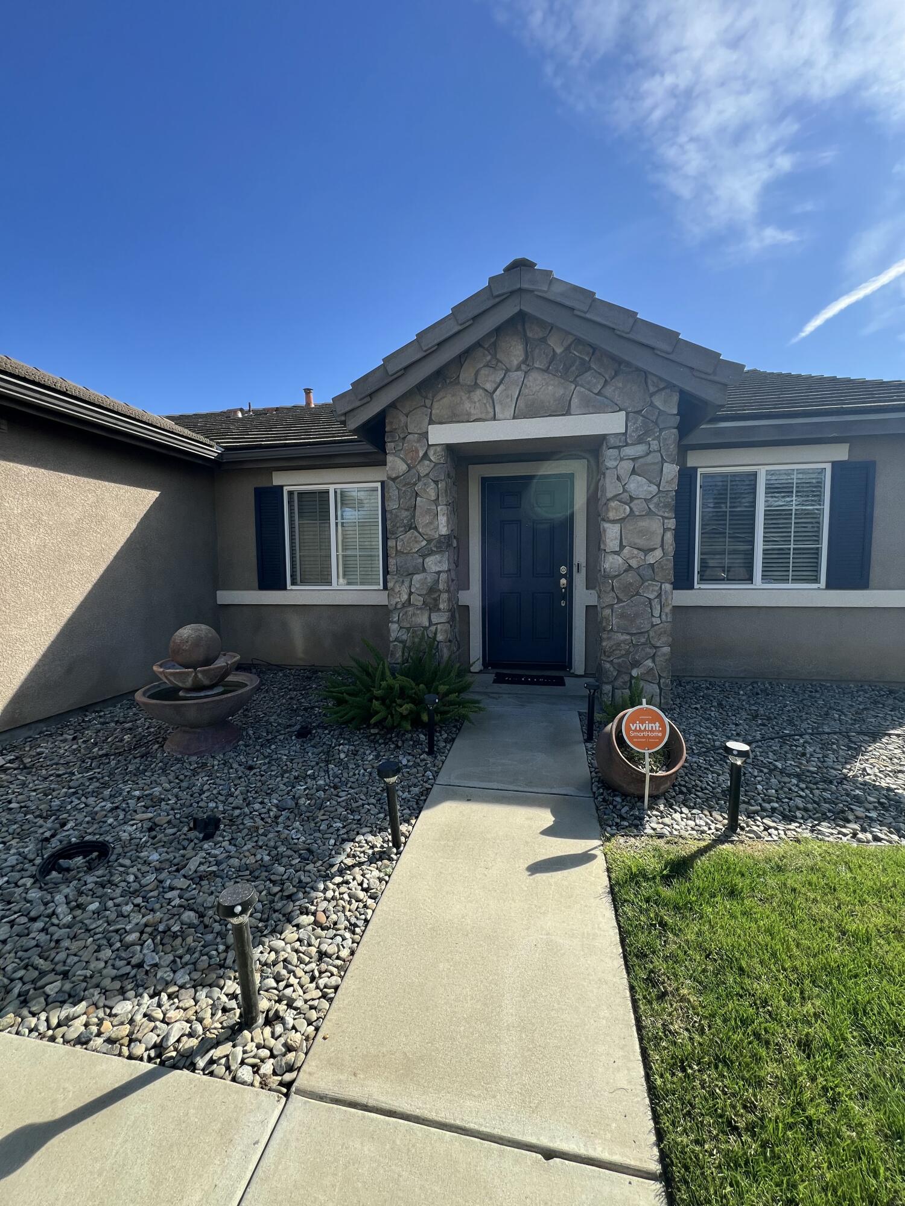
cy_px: 603
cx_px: 452
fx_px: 453
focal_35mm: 13
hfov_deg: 89.9
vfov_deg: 106.2
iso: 32
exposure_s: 1/673
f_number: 1.8
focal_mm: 1.57
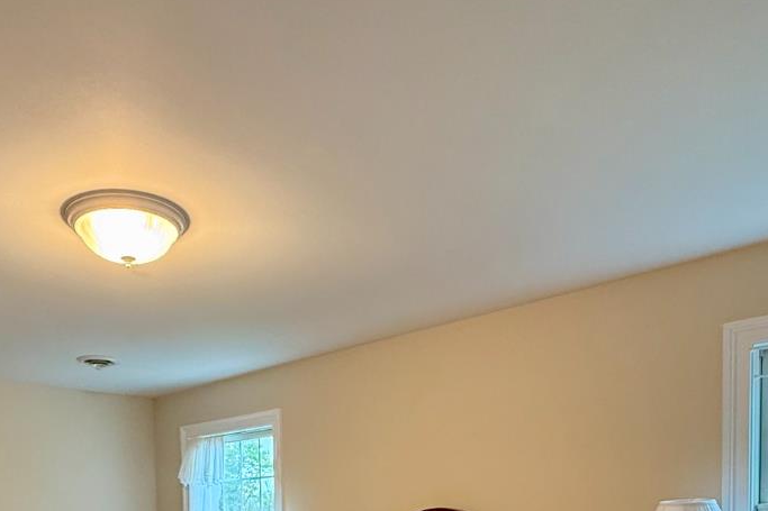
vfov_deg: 35.6
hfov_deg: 58.2
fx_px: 682
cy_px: 552
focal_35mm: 32
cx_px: 299
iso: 400
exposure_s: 1/60
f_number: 2.2
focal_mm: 2.22
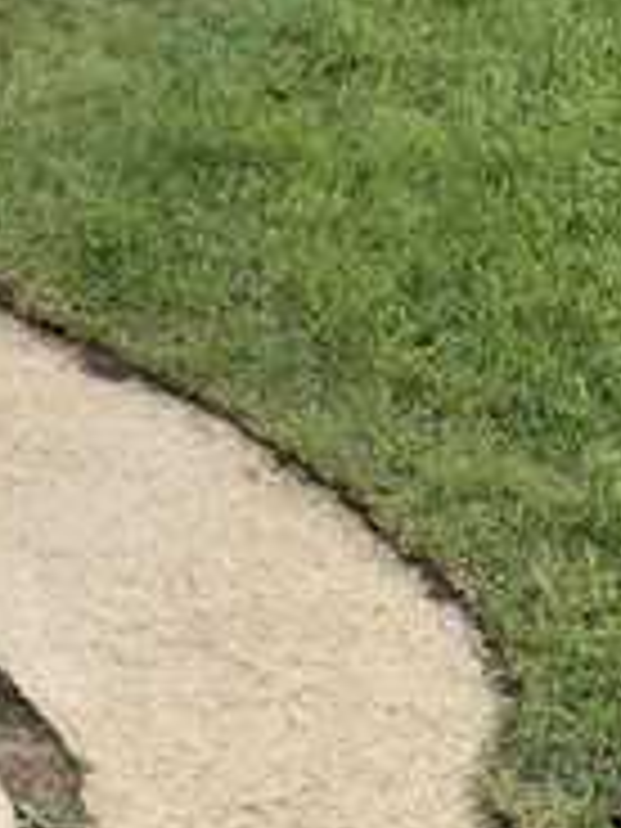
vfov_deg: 13.3
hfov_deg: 10.6
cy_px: -594
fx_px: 3253
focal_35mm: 136
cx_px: -238
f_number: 1.8
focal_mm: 4.25
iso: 25
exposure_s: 1/324
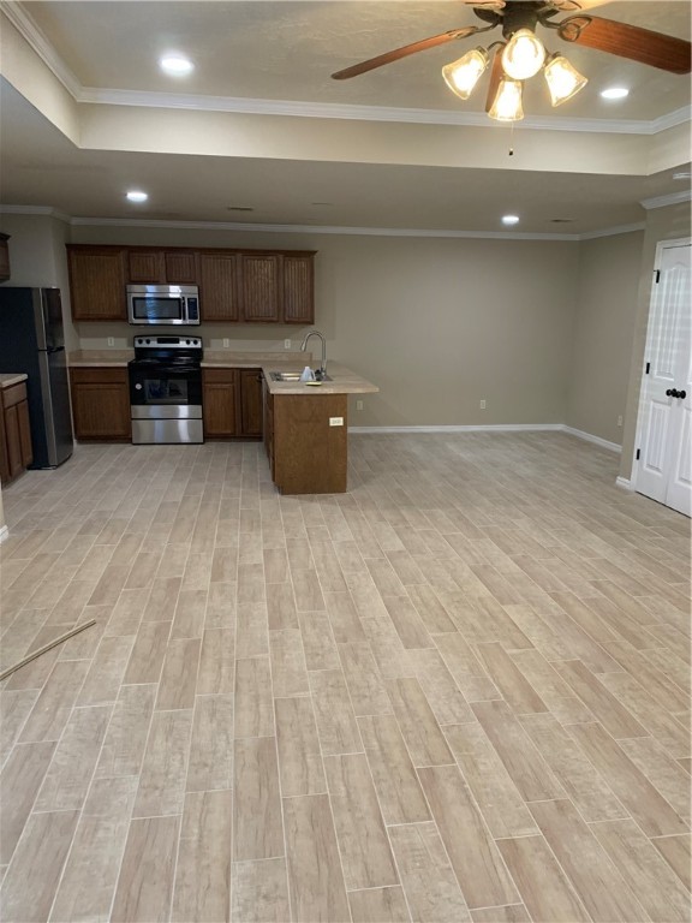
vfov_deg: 67.3
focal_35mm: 26
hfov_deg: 53.1
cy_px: 462
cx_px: 346
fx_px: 693
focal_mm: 4.25
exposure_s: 1/60
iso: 125
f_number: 1.8
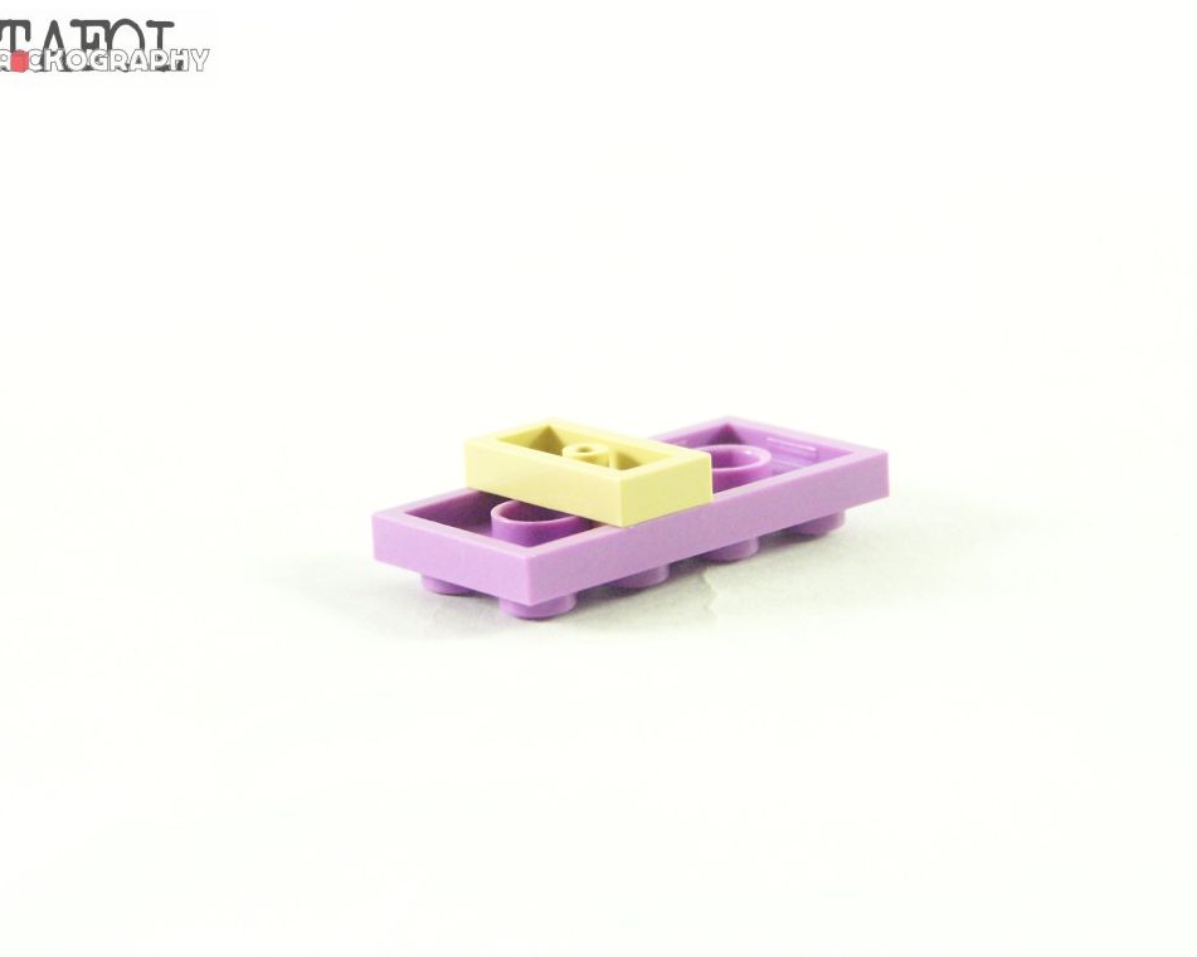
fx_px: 4358
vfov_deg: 12.5
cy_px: 477
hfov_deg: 15.6
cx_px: 598
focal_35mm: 123
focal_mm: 19.4
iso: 400
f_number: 3.6
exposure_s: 1/60
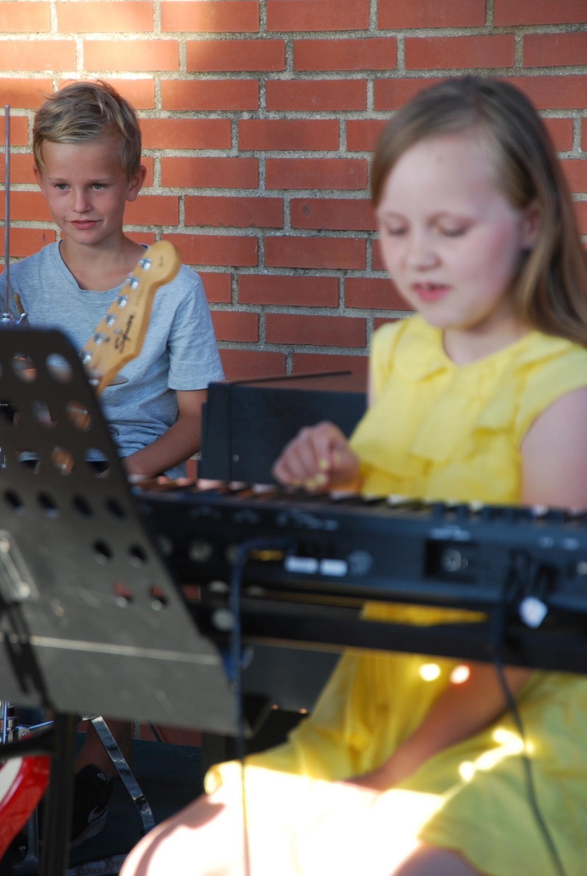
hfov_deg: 8.4
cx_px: 300
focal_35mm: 165
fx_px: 4011
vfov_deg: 12.5
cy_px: 420
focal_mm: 105
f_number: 5.6
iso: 200
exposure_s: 1/60
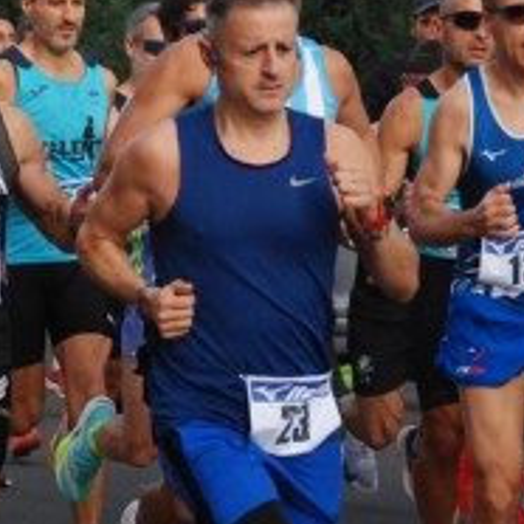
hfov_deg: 6.1
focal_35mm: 288
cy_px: 303
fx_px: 4932
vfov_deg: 6.1
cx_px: 237
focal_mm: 70
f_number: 5.6
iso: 1000
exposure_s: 1/800
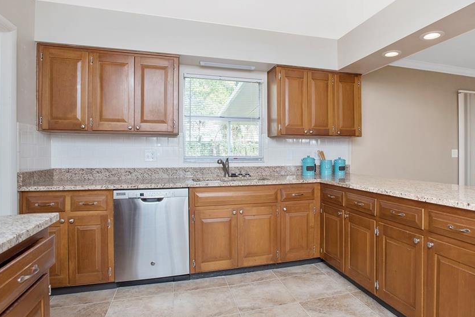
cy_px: 140
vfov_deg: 59.4
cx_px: 269
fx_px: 277
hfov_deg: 80.8
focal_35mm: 21
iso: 400
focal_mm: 17
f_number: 8
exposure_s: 1/80
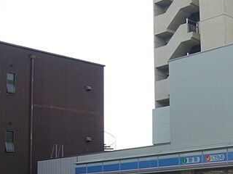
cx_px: 205
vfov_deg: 20.9
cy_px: 128
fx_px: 471
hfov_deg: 26.9
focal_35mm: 70
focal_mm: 5.8
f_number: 5.6
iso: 80
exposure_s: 1/100
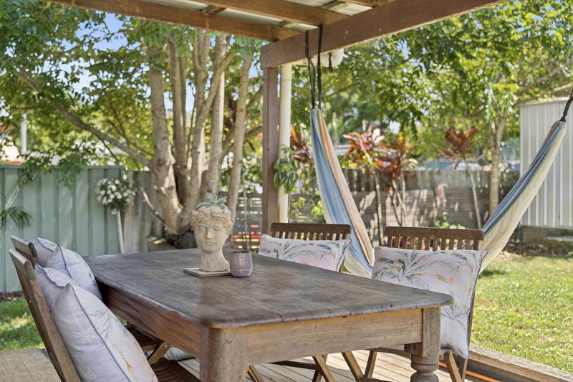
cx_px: 286
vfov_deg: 32.6
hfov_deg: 47.4
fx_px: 652
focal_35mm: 41
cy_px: 191
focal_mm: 41
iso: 800
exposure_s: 1/2000
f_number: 2.8
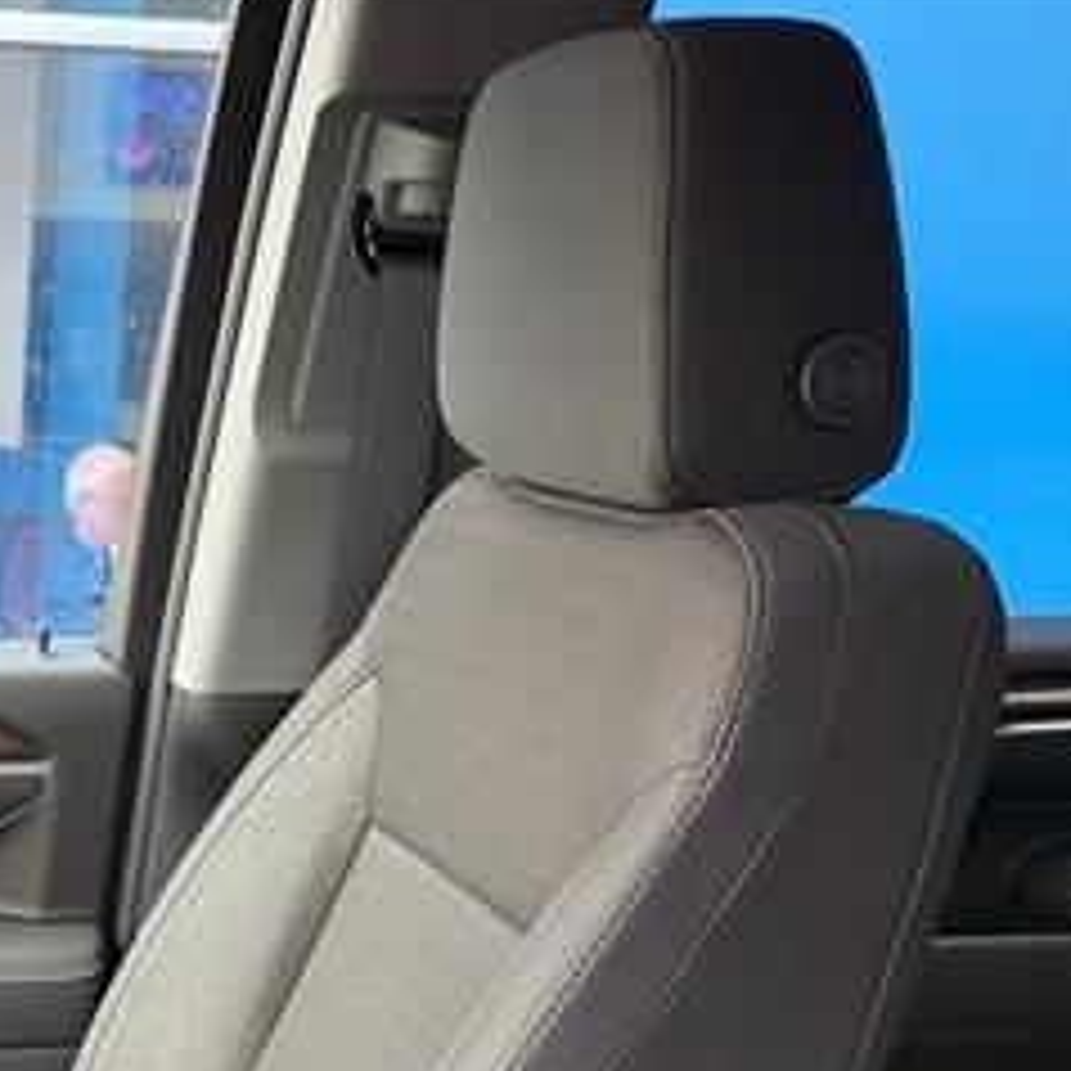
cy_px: 1048
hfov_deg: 27.4
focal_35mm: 57
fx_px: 1995
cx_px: -122
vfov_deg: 28.4
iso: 200
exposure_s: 1/146
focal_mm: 6.76
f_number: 1.78
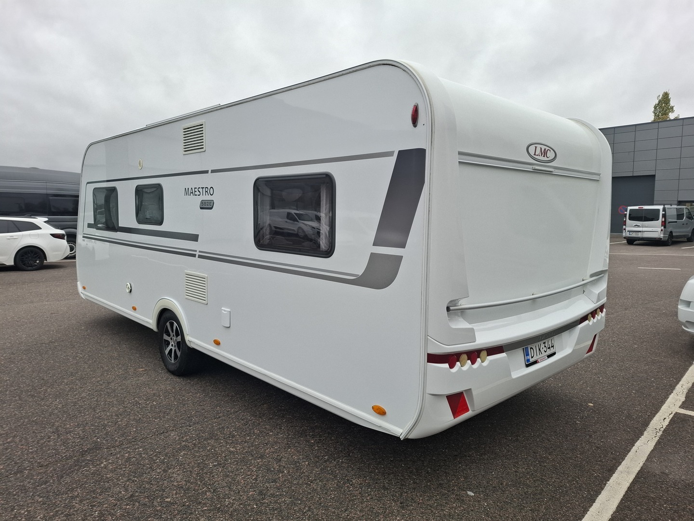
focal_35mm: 23
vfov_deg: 58.9
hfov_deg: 73.9
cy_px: 260
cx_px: 347
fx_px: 461
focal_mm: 5.54
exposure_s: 1/118
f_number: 1.8
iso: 50
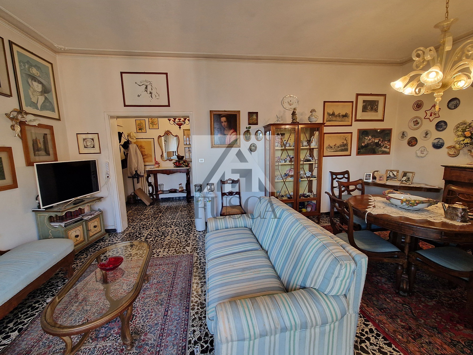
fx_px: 178
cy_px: 178
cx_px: 236
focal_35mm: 13
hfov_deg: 106.2
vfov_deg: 89.9
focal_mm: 2.2
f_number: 2.2
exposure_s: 1/50
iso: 200
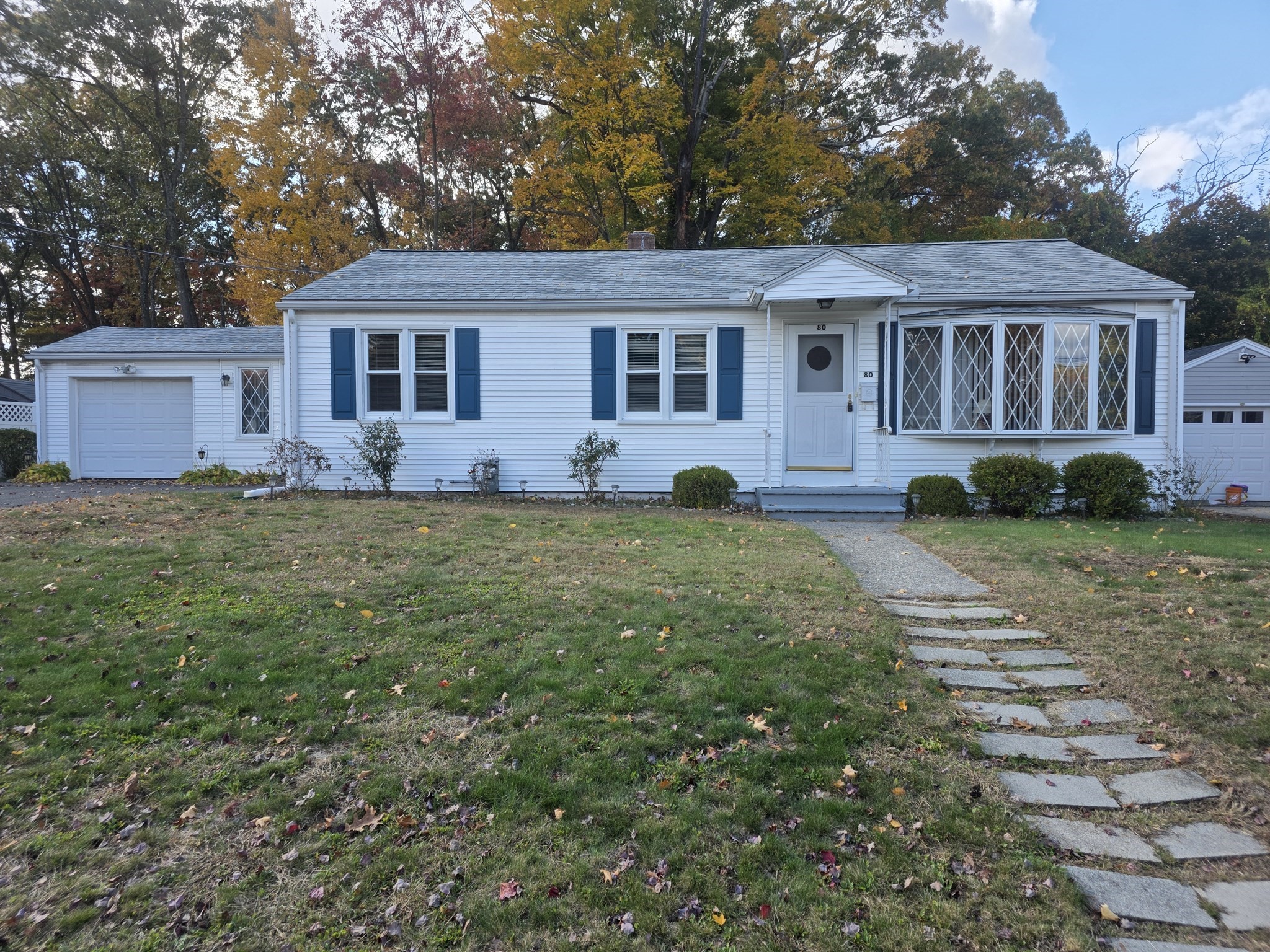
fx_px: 844
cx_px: 635
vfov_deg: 58.9
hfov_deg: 73.9
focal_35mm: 23
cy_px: 476
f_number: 1.7
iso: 80
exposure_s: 1/1623
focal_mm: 6.3
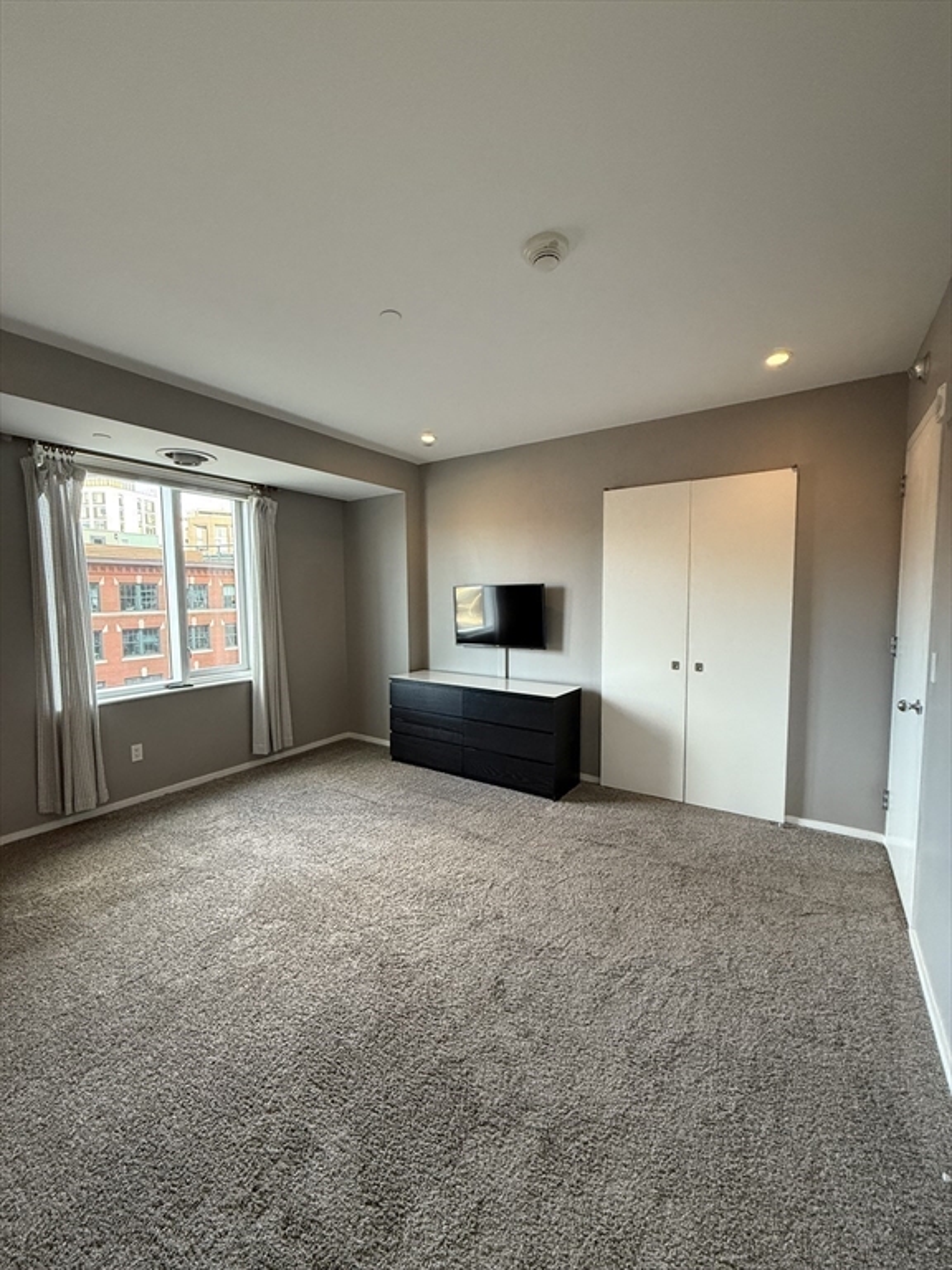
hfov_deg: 85.7
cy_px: 635
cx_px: 476
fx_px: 513
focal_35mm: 14
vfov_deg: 102.1
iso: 400
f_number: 2.2
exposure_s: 1/60
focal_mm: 2.22
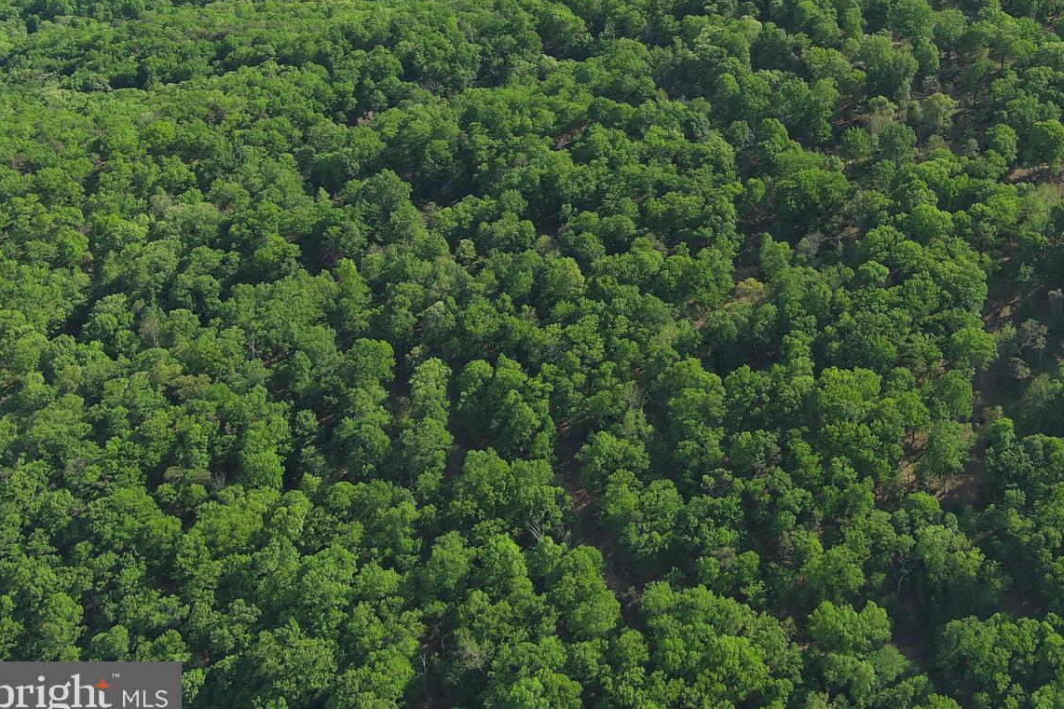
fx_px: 1537
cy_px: 94
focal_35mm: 52
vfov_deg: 25.3
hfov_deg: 36.2
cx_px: 929
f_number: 2.8
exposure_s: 1/604
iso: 100
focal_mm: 10.57
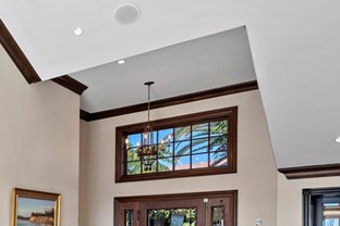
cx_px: -81
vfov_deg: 27.3
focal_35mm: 46
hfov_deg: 33.6
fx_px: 434
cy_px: 234
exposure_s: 1/8
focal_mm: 14
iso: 125
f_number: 7.1
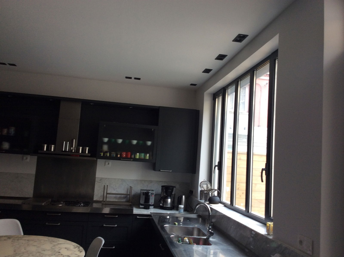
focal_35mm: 32
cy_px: 128
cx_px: 172
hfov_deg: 56.9
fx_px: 318
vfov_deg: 44.1
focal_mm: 3.3
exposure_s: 1/25
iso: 40
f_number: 2.4
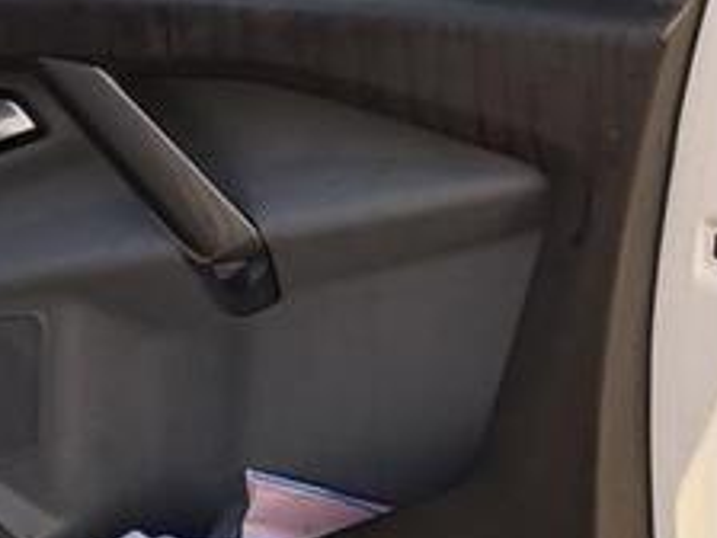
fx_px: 1160
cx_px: 653
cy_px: -106
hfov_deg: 32.5
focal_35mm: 56
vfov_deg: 23.8
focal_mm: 2.22
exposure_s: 1/99
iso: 125
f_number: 2.2
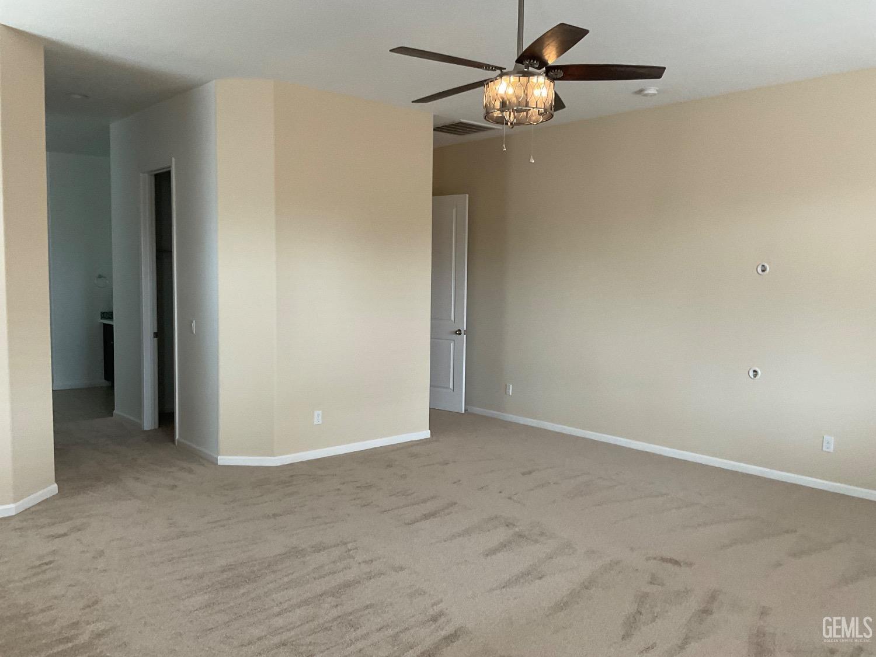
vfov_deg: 48.2
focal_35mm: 29
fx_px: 734
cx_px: 438
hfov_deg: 61.7
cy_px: 328
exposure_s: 1/60
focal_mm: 3
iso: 100
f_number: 1.8
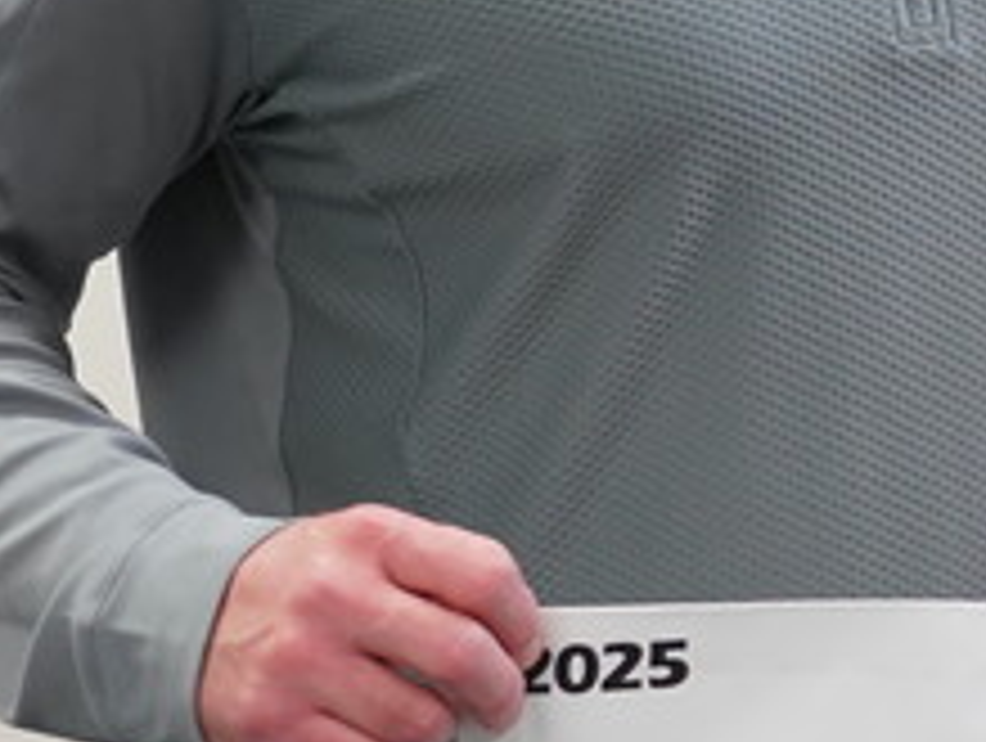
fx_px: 5250
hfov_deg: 10.2
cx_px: 1715
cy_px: 65
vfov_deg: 8.1
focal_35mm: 184
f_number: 4
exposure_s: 1/160
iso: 1600
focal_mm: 41
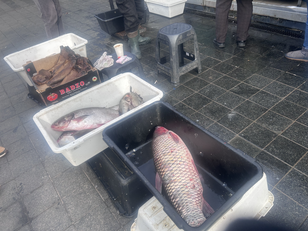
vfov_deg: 53.1
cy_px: 116
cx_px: 154
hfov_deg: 67.3
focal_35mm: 26
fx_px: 231
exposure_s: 1/1266
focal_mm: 5.7
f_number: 1.5
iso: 50
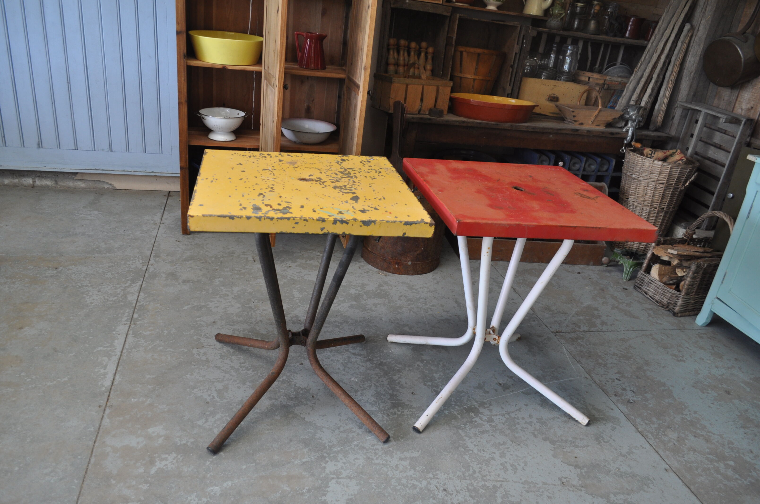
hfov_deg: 67.4
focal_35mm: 27
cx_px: 380
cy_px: 252
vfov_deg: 47.8
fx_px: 569
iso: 400
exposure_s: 1/60
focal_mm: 18
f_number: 4
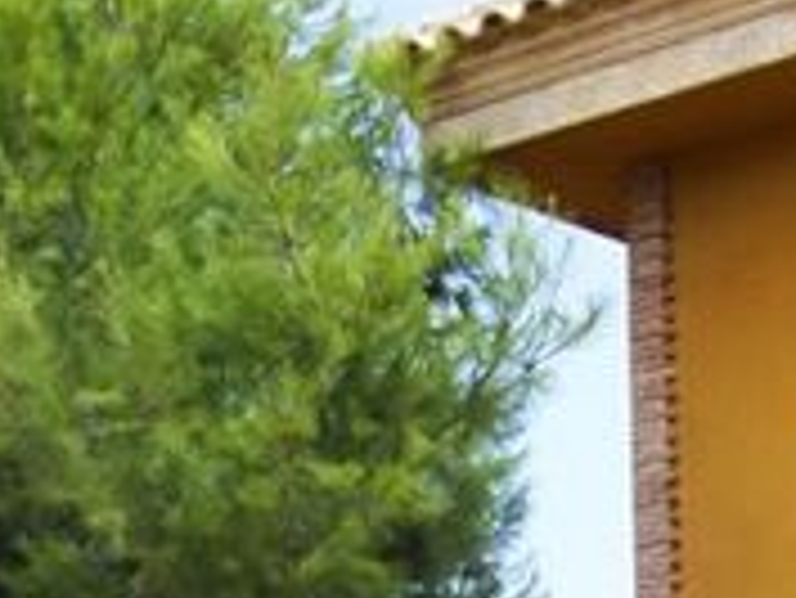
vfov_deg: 9.9
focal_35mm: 143
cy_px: 994
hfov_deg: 13.8
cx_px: 353
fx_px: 3291
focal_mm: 6
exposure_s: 1/299
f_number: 4.8
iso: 80
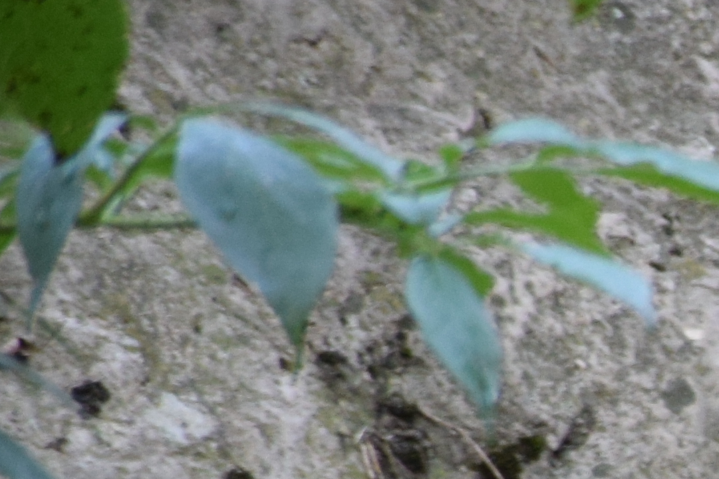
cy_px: 820
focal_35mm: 1166
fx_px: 23279
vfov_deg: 1.2
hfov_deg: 1.8
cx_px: 1926
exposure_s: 1/200
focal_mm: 140
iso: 800
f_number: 5.6
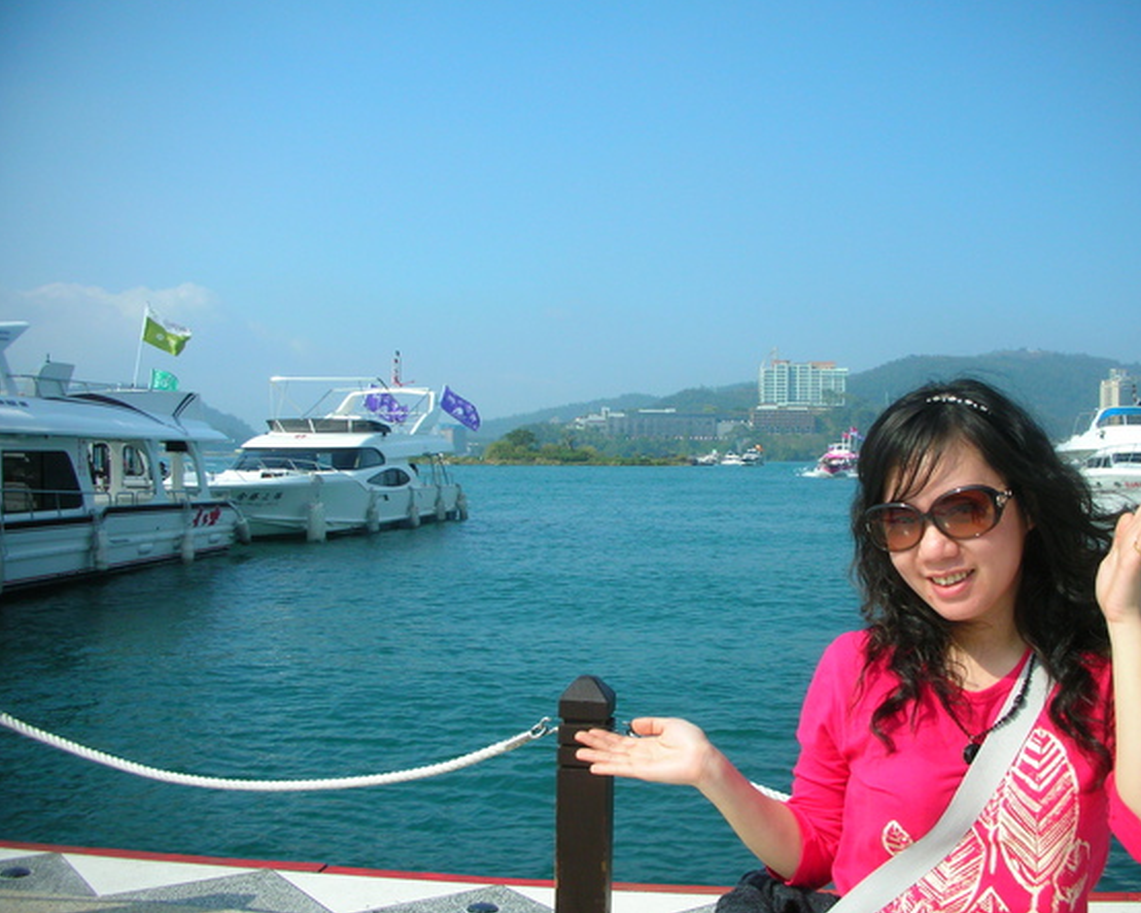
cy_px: 451
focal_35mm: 37
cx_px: 606
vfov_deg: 40.1
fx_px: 1249
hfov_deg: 49.1
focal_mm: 5.8
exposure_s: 1/150
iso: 50
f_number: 8.5
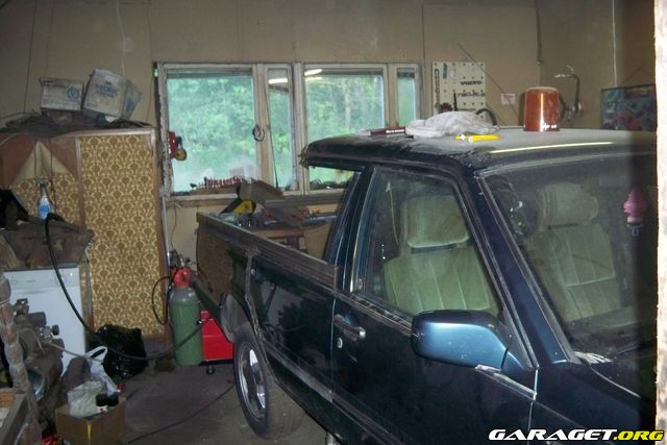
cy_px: 222
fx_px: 686
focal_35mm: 37
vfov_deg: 36.0
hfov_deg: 51.9
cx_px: 334
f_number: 3.1
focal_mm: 7.9
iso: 400
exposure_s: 1/30
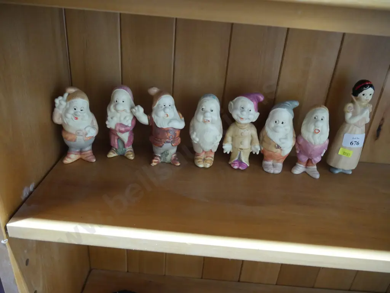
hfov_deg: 63.4
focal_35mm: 28
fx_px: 316
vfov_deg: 49.8
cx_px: 195
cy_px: 146
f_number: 3.5
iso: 3200
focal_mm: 14
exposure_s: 1/60
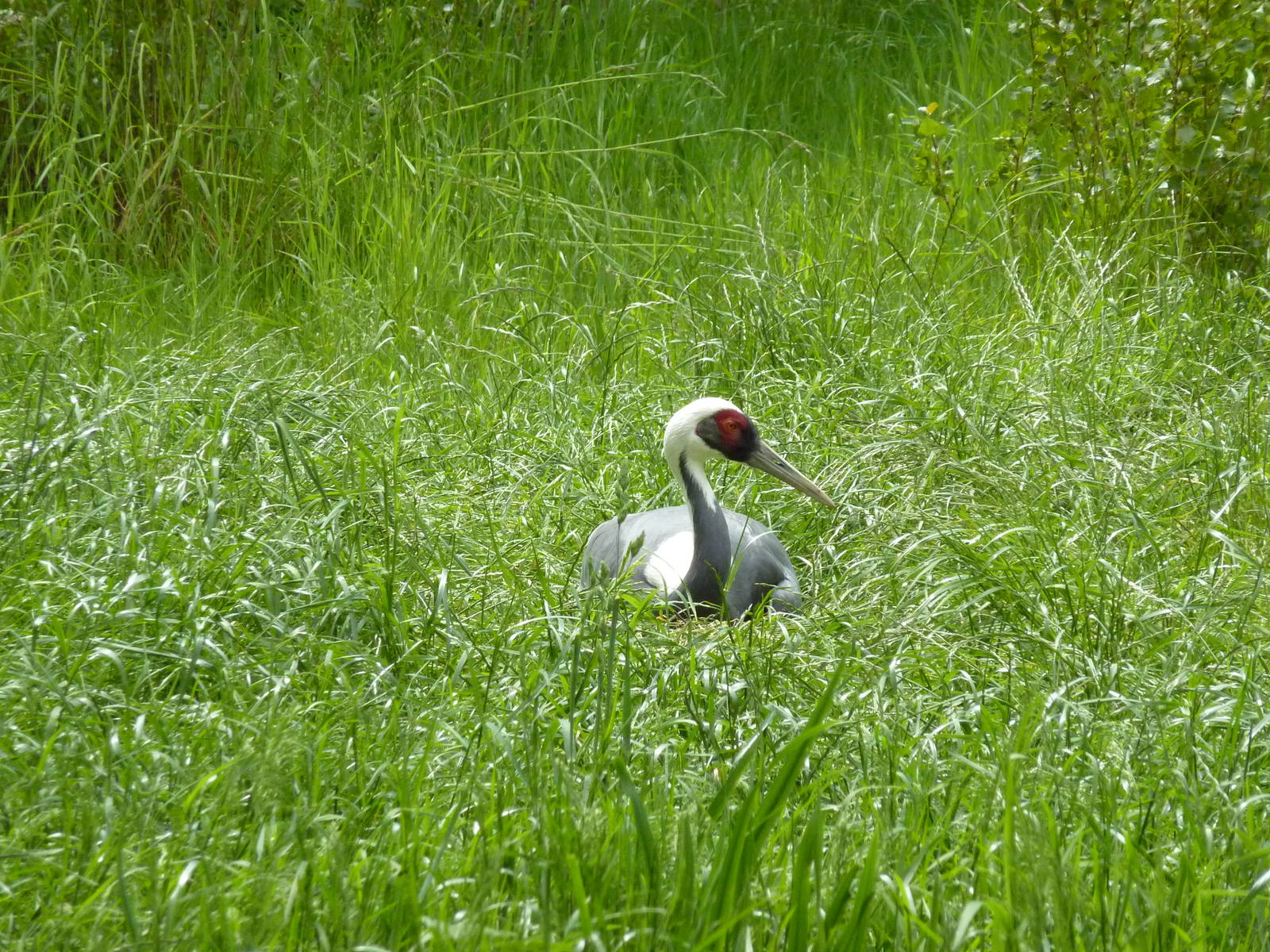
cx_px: 635
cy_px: 476
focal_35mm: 300
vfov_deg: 5.0
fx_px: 11006
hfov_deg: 6.6
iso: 320
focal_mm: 49.2
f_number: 4.9
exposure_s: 1/500
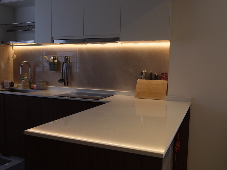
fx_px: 229
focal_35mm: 35
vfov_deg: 40.7
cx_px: 102
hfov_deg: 52.5
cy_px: 86
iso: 800
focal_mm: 21
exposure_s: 1/15
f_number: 5
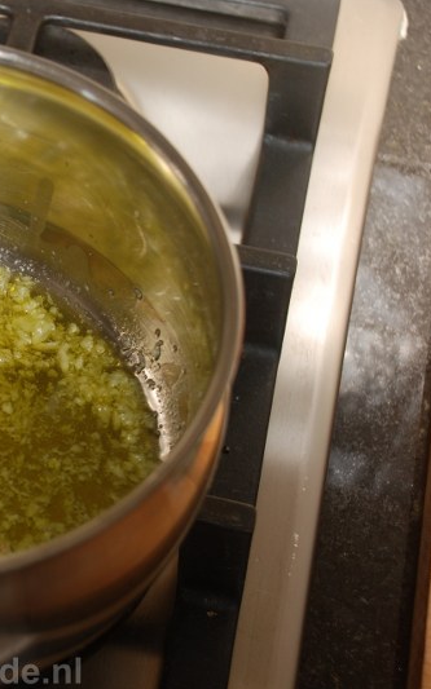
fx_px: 1729
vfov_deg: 22.6
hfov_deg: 13.9
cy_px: 345
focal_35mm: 92
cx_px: -62
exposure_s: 1/100
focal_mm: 40
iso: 200
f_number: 5
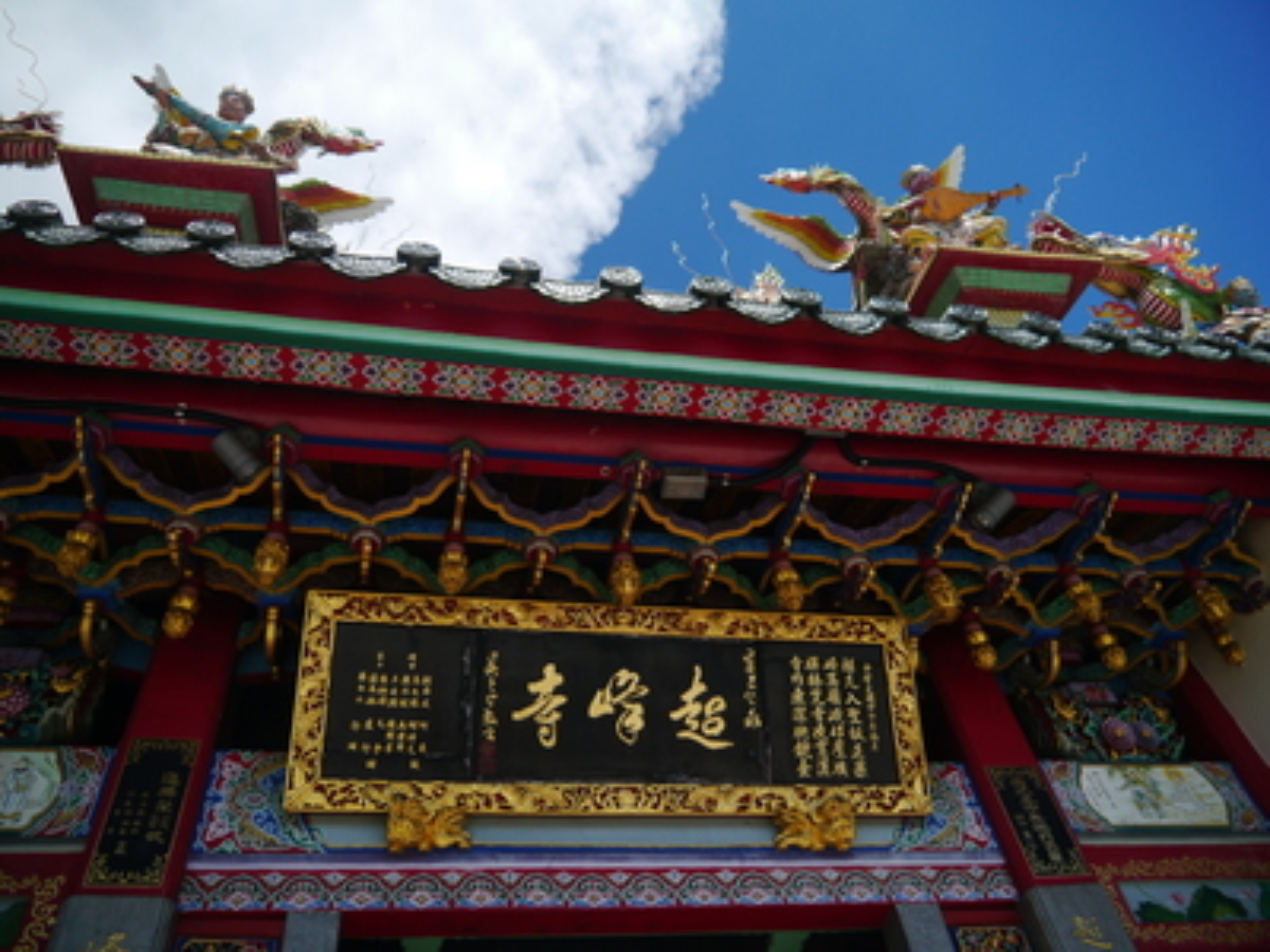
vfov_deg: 49.7
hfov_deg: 63.4
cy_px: 476
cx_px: 635
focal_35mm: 28
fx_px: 1027
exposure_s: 1/1600
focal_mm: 14
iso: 160
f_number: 3.5
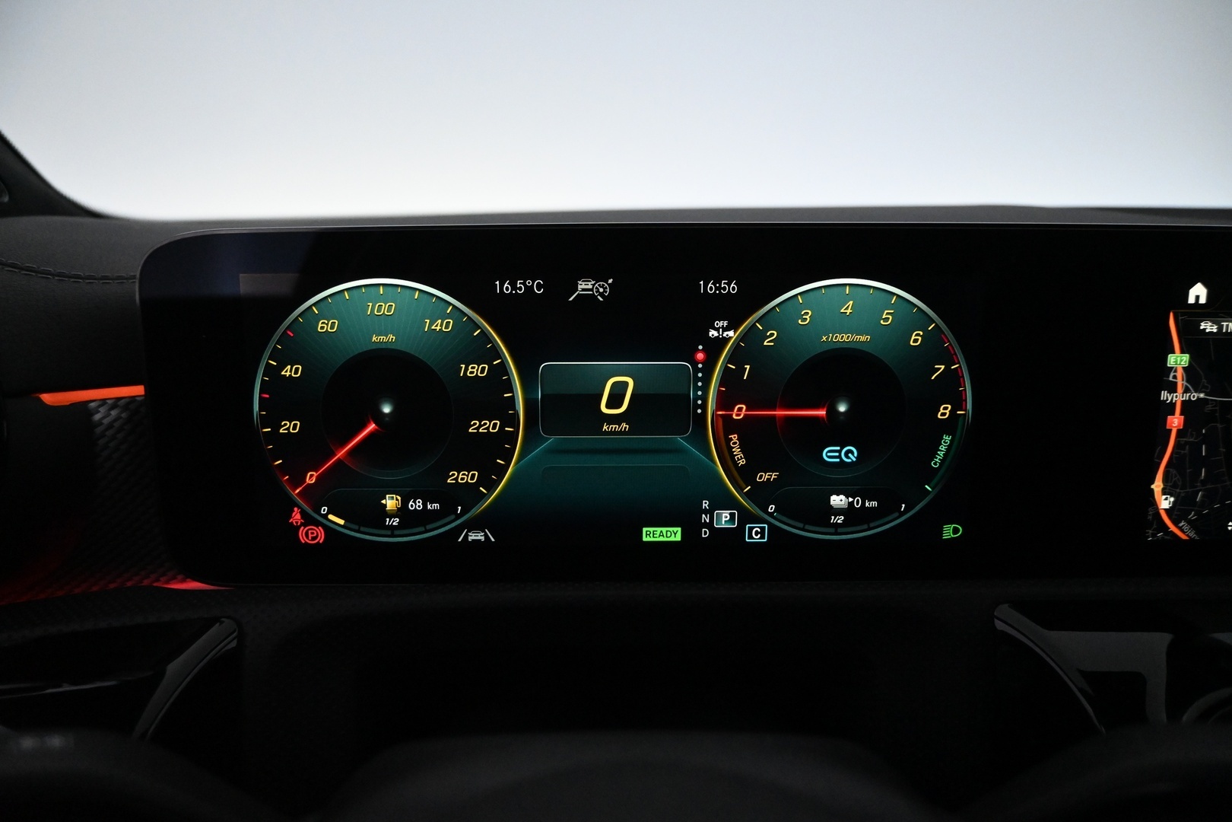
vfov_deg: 47.9
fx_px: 924
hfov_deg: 67.4
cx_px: 616
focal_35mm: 27
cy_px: 411
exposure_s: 1/320
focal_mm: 18
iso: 5000
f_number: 3.5
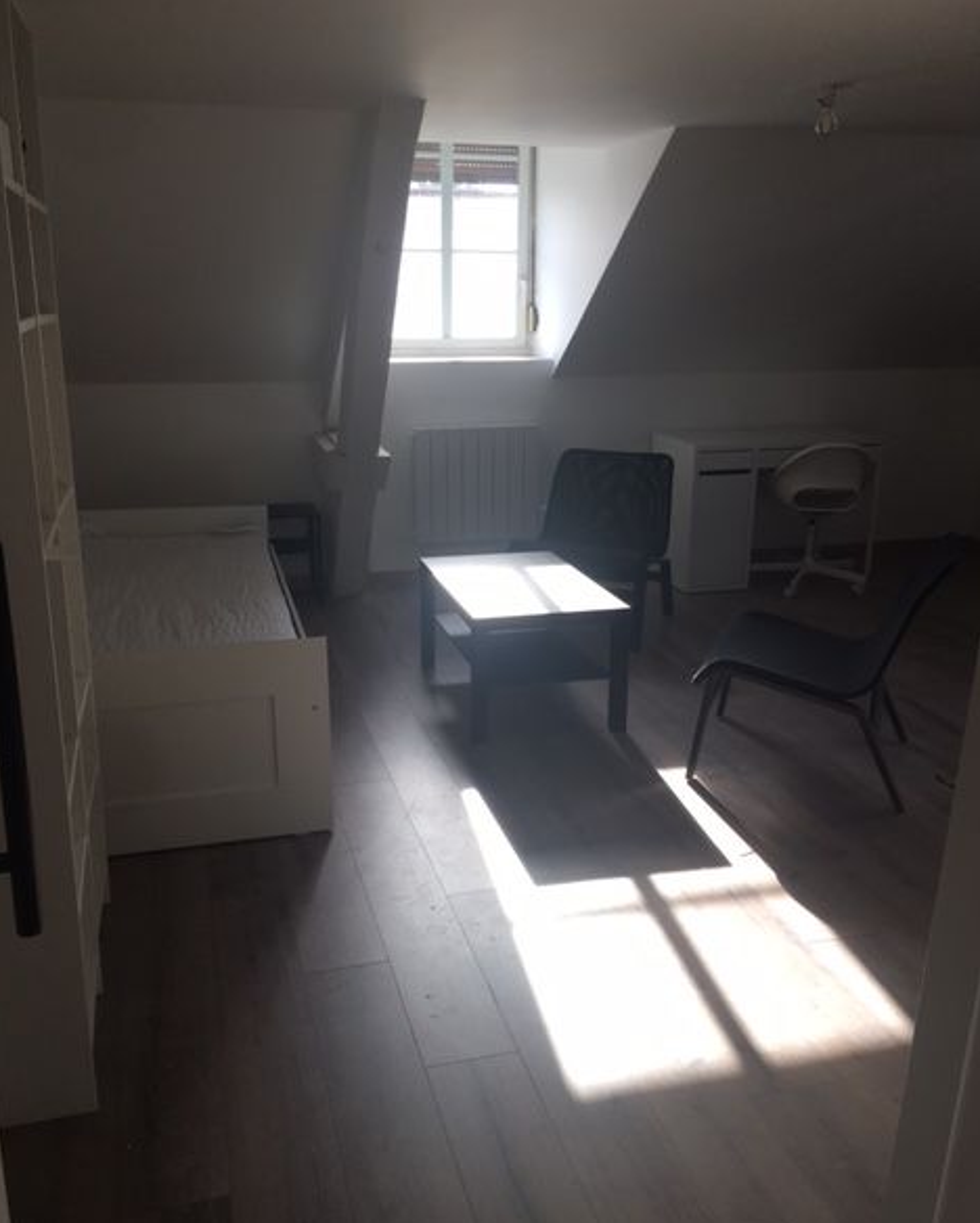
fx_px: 1123
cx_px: 496
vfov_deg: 57.1
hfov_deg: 47.2
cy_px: 632
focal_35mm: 31
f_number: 2.2
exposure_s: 1/109
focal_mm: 4.15
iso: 25
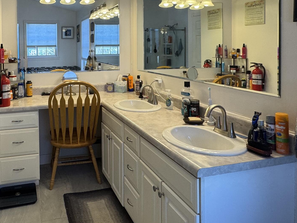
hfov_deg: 58.6
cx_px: 99
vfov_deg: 45.0
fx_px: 257
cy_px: 53
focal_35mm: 30
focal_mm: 2.22
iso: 125
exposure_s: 1/120
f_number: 2.2
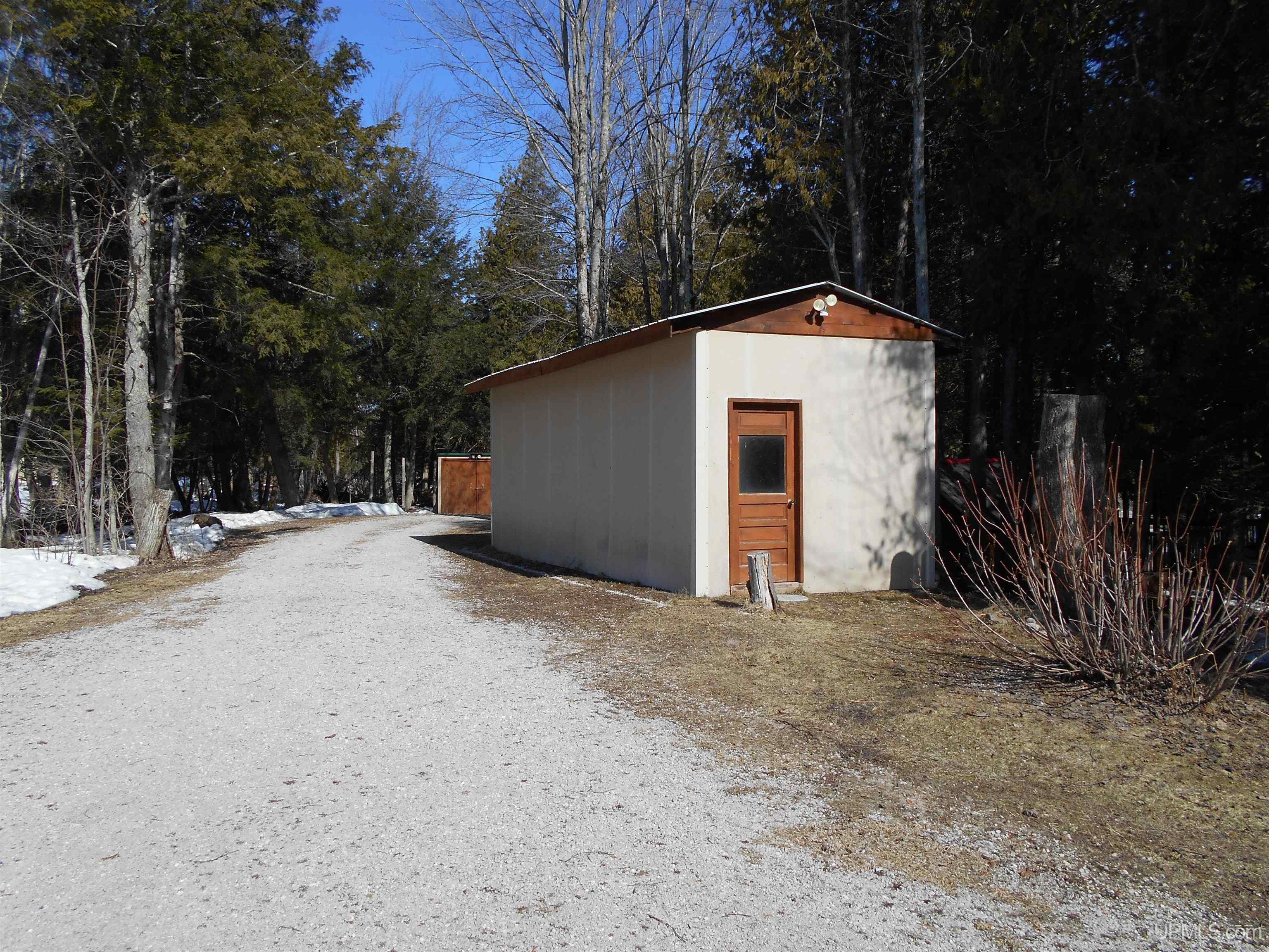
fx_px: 953
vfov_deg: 53.1
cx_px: 634
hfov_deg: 67.3
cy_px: 476
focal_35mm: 26
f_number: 3.2
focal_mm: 4.6
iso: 80
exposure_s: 1/1000
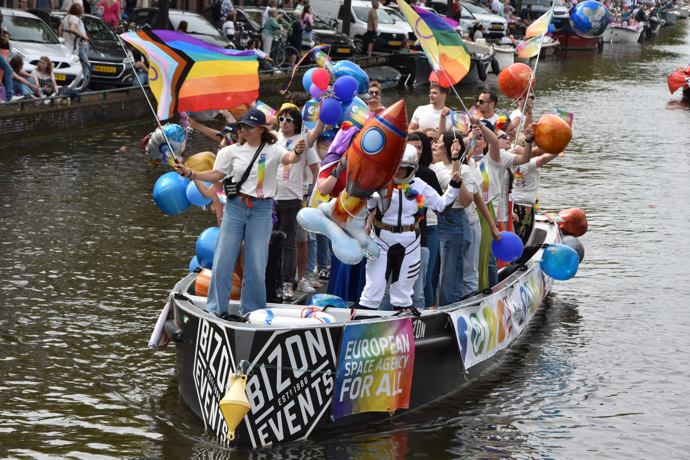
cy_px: 230
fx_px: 2300
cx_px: 345
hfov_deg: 17.1
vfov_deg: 11.4
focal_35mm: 120
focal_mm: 80
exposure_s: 1/250
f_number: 8
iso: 200
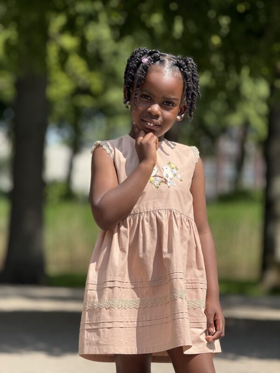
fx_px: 1294
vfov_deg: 16.4
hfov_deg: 12.3
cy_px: 186
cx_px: 140
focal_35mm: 120
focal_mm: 15.66
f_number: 2.8
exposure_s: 1/736
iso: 50
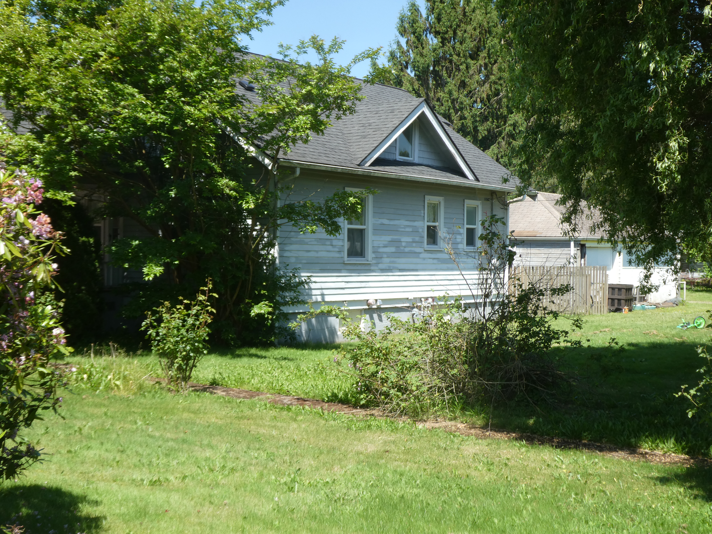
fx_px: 1028
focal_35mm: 50
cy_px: 267
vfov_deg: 29.1
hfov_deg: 38.2
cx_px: 356
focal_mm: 9
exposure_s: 1/320
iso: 80
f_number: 4.1
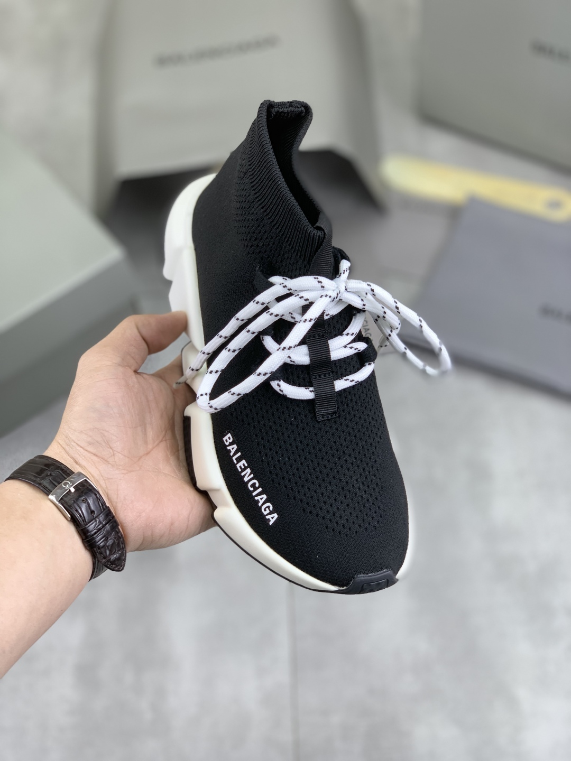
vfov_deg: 36.8
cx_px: 286
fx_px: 1144
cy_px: 380
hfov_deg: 28.0
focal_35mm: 52
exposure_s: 1/100
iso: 20
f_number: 2.4
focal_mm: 6
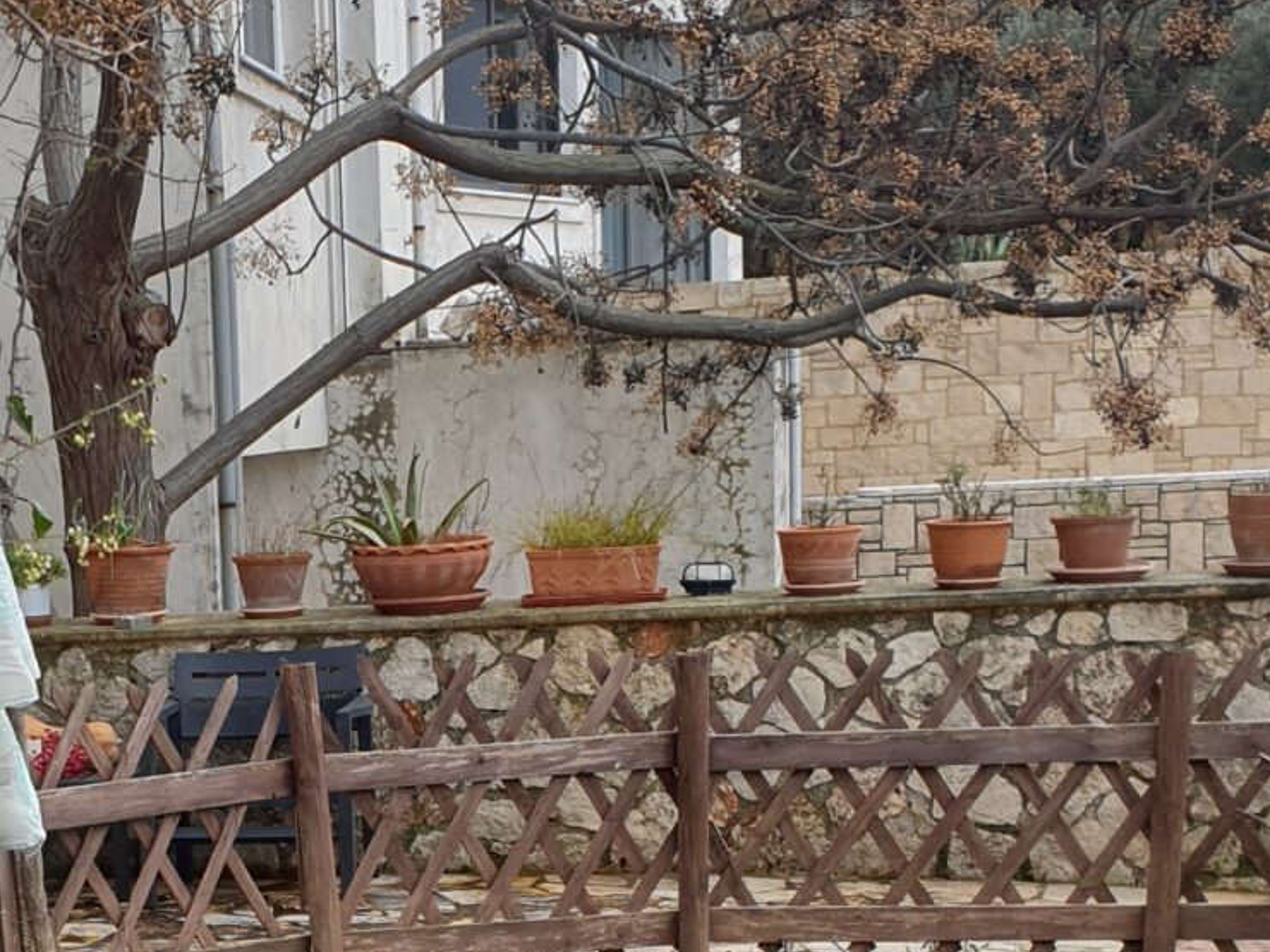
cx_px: 302
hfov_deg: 21.6
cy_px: 978
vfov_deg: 16.1
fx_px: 3302
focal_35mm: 90
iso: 50
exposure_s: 1/396
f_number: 2.4
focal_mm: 4.3
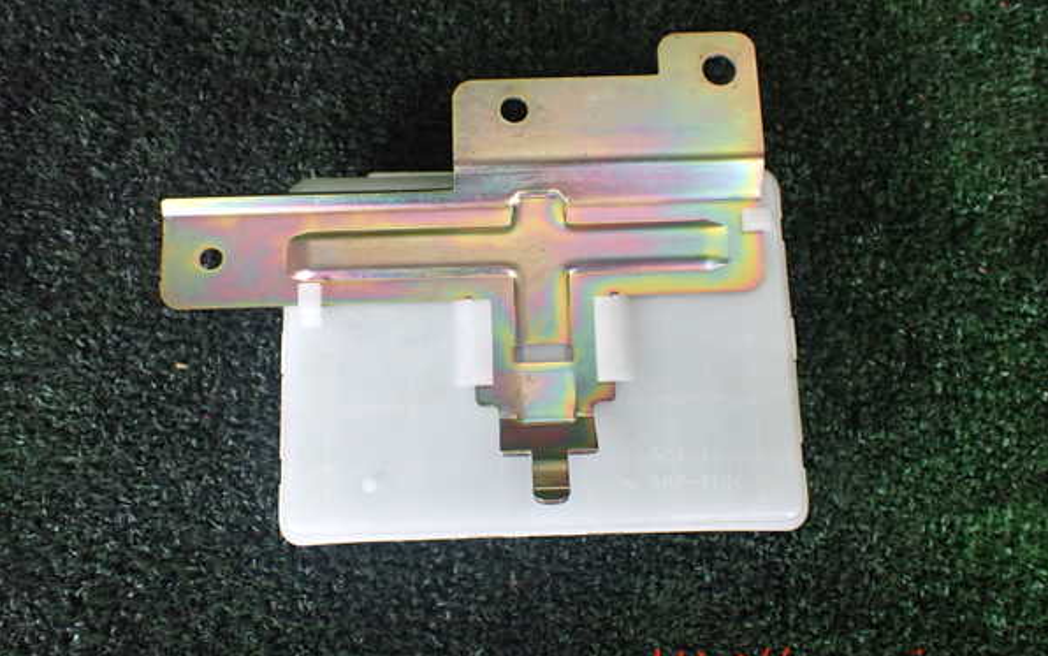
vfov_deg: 39.4
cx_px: 524
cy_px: 294
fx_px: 914
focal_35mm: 32
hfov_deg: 59.6
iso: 500
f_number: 2.3
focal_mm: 5.4
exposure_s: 1/125
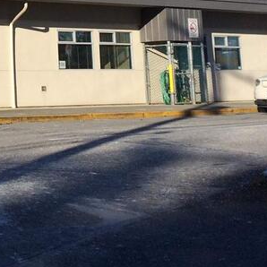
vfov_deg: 16.1
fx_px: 899
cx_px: -73
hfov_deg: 16.1
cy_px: -73
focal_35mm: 103
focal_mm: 4.15
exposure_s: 1/2740
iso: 32
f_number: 2.2
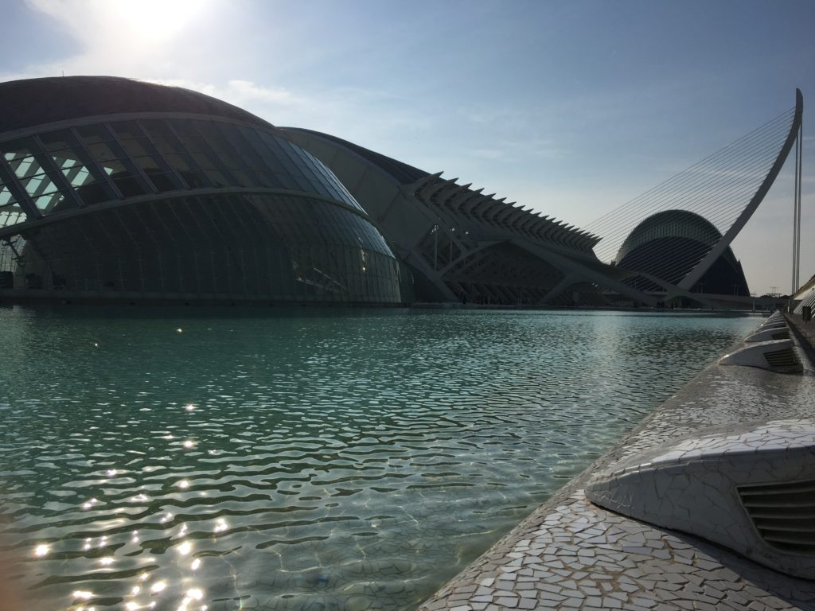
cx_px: 408
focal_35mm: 29
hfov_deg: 61.7
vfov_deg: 48.2
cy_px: 306
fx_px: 683
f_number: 2.2
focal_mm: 4.15
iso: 25
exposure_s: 1/6410
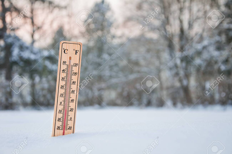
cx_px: 116
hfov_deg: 26.0
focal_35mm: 78
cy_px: 77
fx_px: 502
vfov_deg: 17.4
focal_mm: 52
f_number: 5
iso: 200
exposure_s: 1/15
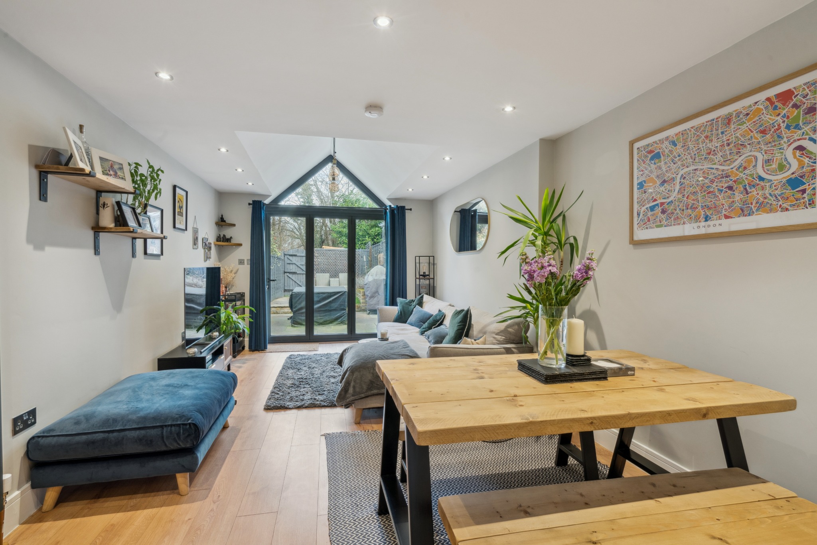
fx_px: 363
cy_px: 272
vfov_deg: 73.8
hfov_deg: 96.7
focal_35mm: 16
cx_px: 408
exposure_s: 1/8
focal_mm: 16
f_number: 11
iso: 640
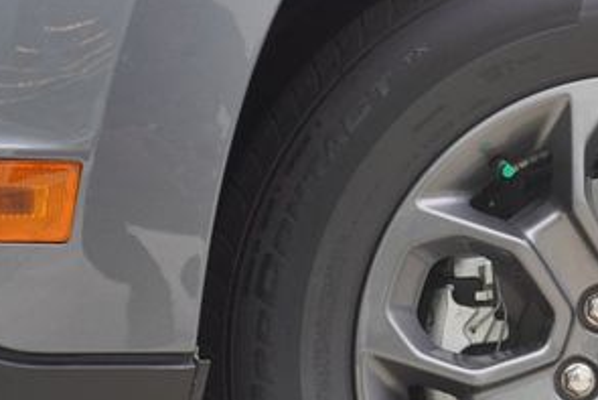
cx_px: 634
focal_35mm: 78
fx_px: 1296
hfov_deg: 24.5
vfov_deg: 17.3
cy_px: 346
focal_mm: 24
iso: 160
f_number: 13
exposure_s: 1/15
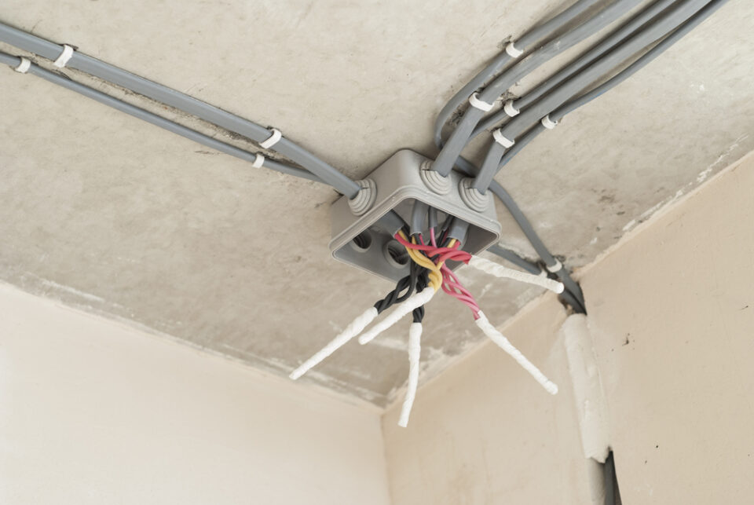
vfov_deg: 18.2
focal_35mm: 75
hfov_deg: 27.0
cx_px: 377
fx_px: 1573
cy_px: 252
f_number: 4.5
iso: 100
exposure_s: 1/20
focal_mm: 50
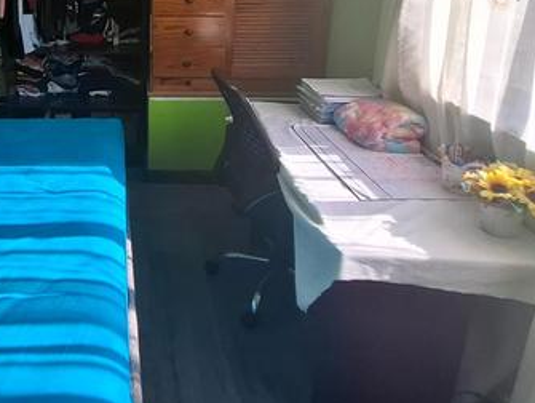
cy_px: 59
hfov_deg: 52.9
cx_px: 78
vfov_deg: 42.6
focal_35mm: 31
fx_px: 480
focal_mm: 1.74
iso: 40
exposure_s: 1/127
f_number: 2.2
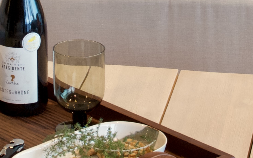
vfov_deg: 5.5
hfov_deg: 8.8
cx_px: 70
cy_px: -1
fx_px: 1650
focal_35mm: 239
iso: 1000
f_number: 8
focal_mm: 35
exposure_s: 1/60
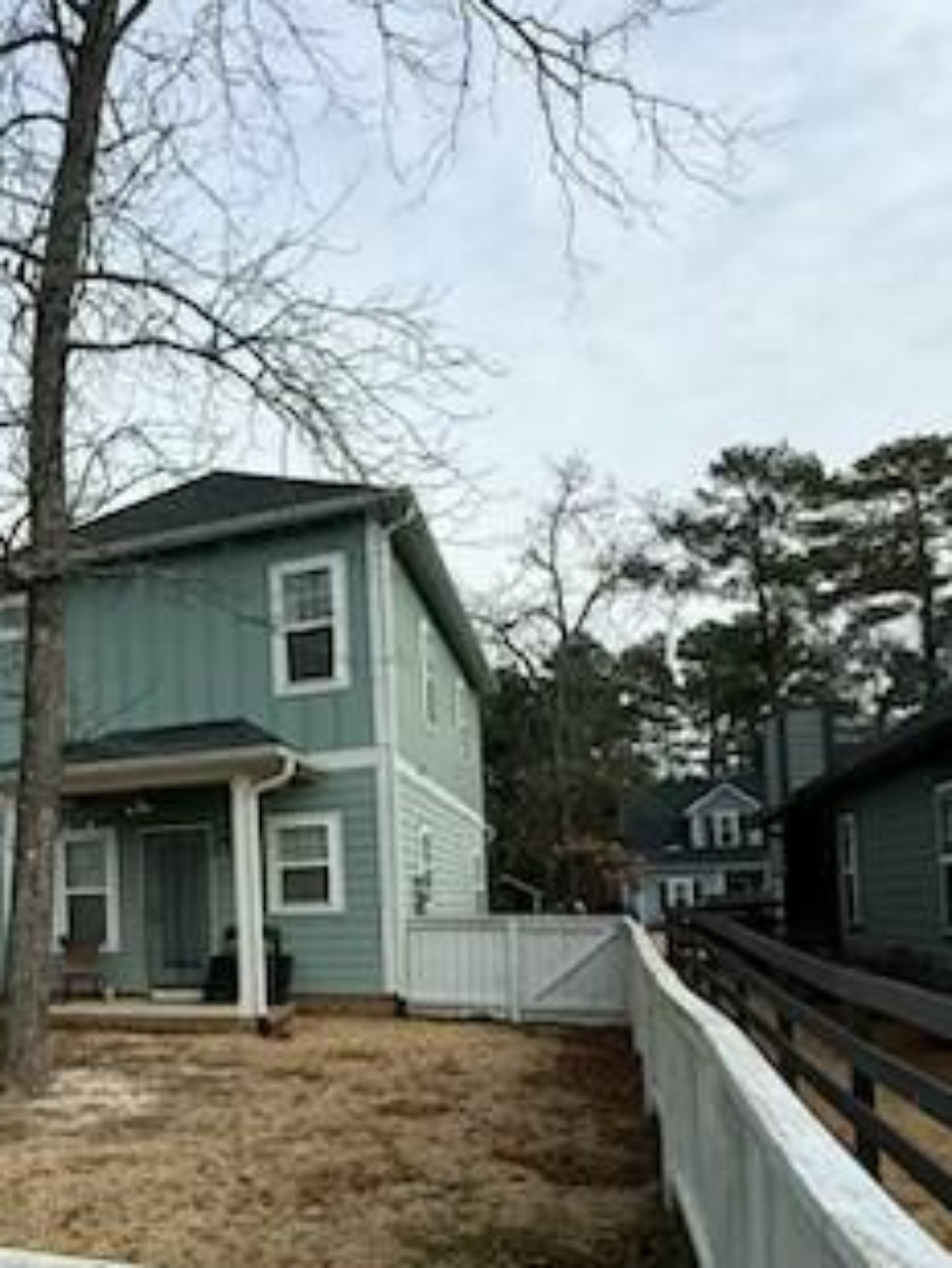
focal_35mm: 29
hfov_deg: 43.4
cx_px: 66
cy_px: 874
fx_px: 1063
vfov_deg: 59.8
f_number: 2.2
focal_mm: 2.22
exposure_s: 1/1698
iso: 50
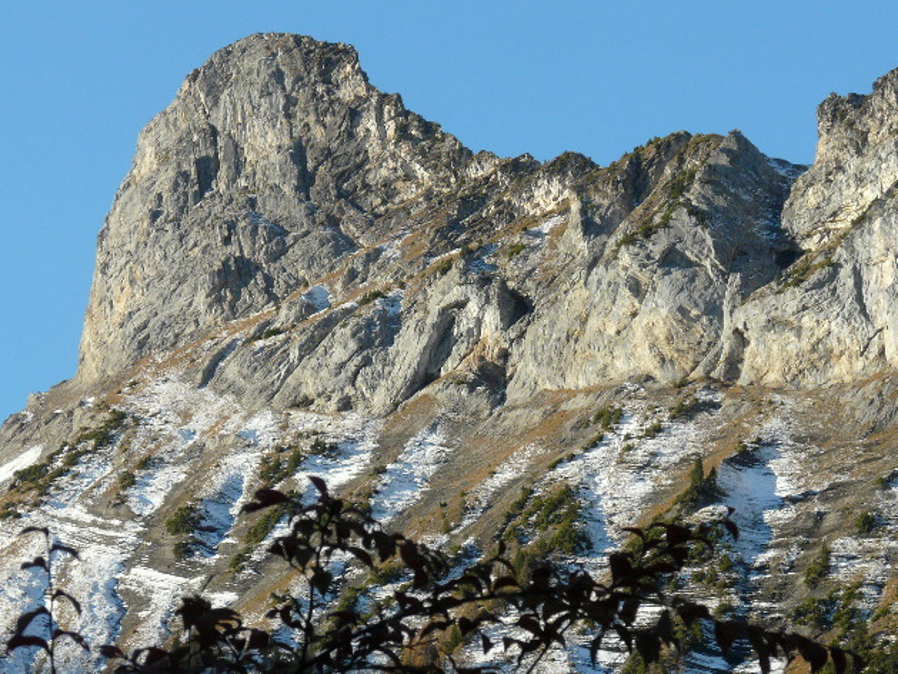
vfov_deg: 7.9
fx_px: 4852
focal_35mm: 187
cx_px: 494
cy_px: 387
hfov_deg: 10.6
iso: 200
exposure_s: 1/250
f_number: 5.6
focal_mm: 24.2
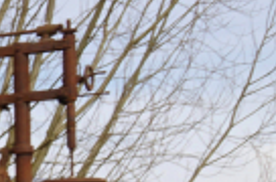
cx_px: -692
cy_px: 399
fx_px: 2080
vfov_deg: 4.9
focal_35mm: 272
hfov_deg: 6.6
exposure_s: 1/160
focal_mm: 24
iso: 100
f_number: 8
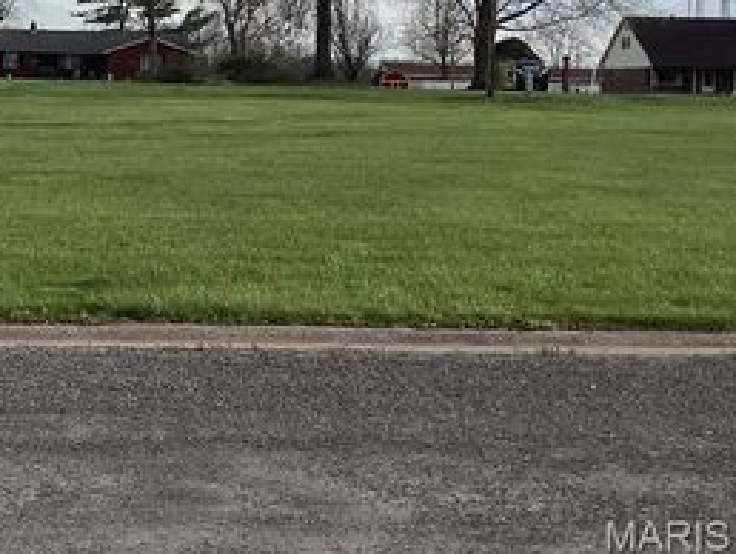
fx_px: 1277
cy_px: 30
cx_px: 31
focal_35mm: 60
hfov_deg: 30.3
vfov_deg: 23.6
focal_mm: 3.3
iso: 25
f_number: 2.4
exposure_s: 1/1101
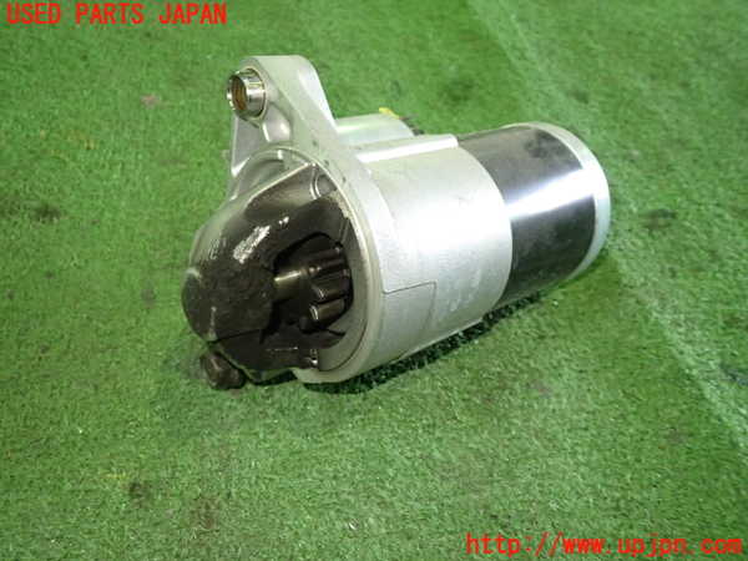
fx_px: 648
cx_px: 374
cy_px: 280
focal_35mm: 30
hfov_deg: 60.0
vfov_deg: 46.8
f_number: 2.3
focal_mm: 5.4
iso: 500
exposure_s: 1/30
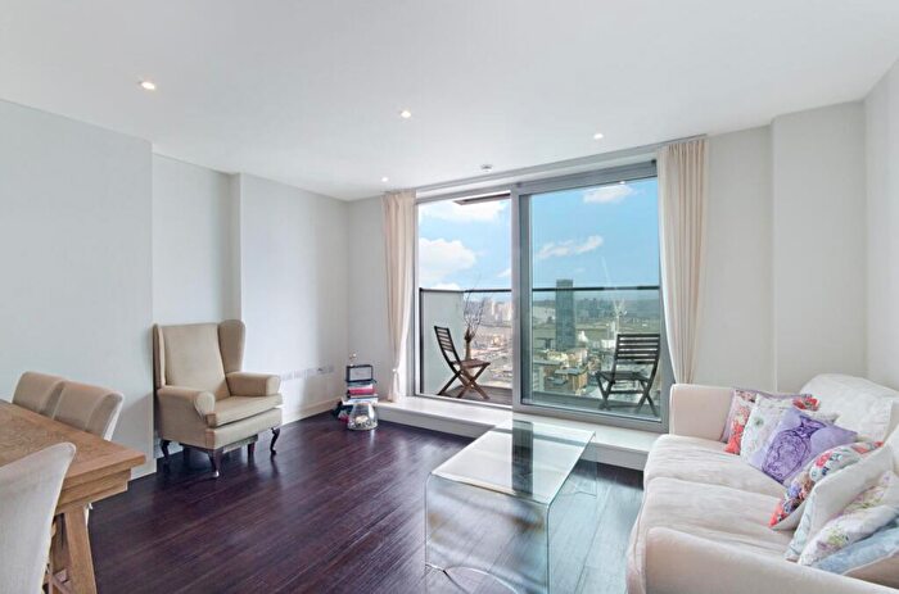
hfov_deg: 100.5
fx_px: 374
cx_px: 450
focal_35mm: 15
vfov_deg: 77.0
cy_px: 297
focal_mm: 10
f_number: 16
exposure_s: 1/10
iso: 500
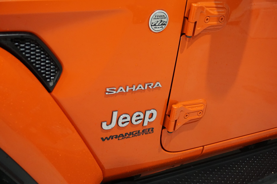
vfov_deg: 25.8
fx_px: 404
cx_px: 138
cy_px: 92
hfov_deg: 37.8
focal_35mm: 52
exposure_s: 1/80
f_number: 5.6
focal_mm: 35
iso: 3200
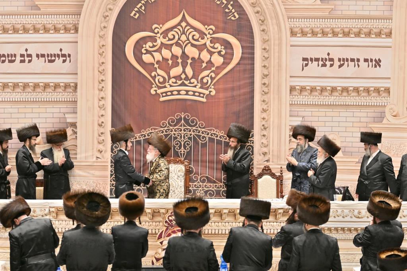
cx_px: 204
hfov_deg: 19.5
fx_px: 1187
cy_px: 136
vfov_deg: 13.0
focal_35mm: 105
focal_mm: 70
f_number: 2.8
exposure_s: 1/400
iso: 400
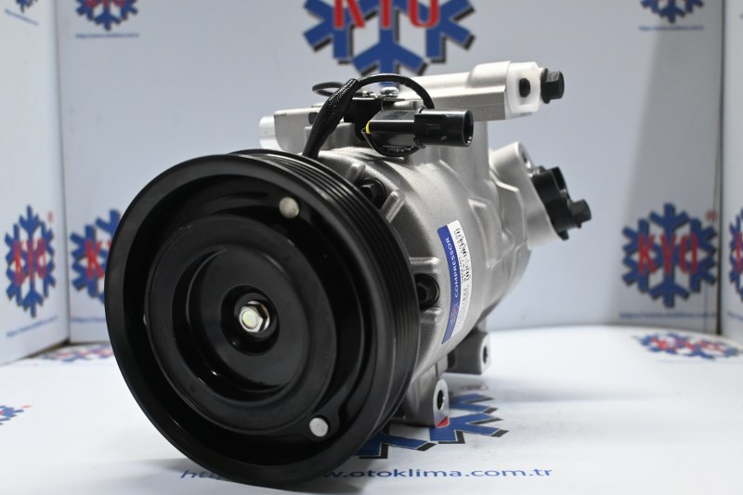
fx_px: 774
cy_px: 248
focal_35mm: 38
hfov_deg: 51.3
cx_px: 372
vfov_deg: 35.5
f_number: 4.2
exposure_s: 1/125
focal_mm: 25
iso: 1800
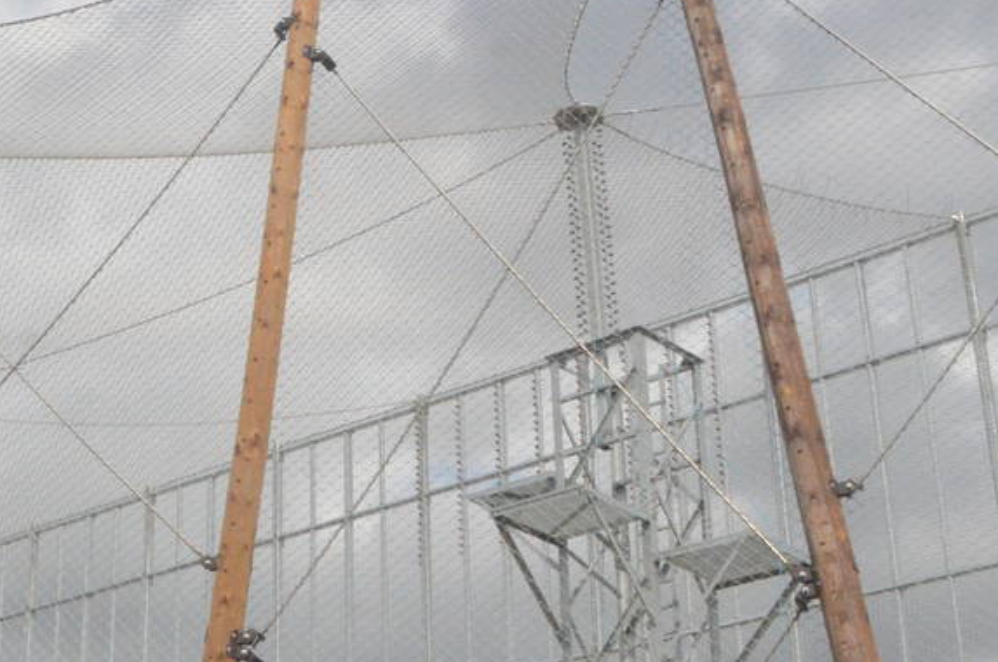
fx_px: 3709
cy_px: 214
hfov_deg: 15.0
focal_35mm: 134
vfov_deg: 10.2
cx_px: -38
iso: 2500
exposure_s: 1/1600
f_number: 20
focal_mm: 32
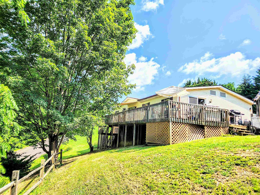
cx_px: 130
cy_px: 98
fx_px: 173
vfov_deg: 58.9
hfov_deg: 73.9
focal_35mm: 23
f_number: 1.8
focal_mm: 5.4
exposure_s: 1/1173
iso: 20
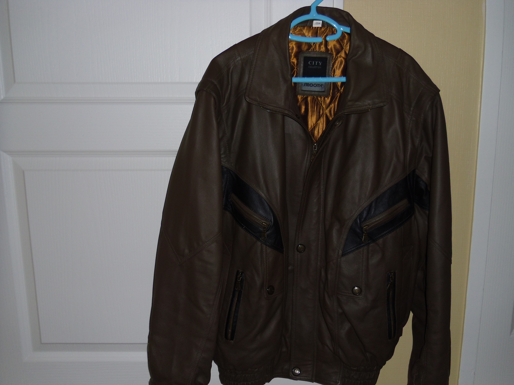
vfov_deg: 45.4
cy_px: 192
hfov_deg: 58.4
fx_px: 460
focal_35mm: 31
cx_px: 257
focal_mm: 5.6
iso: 80
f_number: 3.3
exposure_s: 1/45
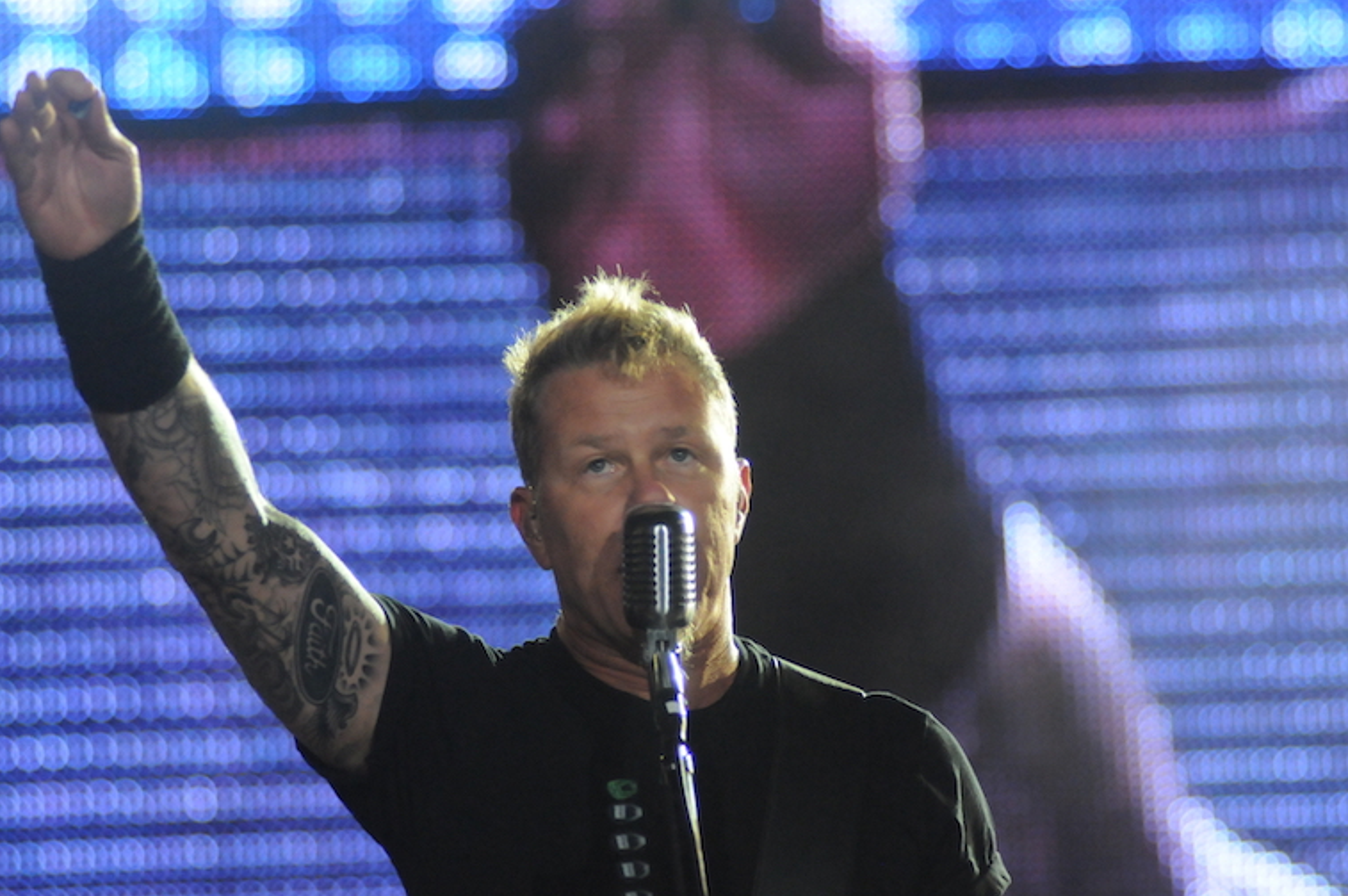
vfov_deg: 5.5
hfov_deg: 8.3
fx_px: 9263
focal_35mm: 248
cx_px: 721
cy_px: 465
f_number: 2.8
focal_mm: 125
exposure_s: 1/500
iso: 1600
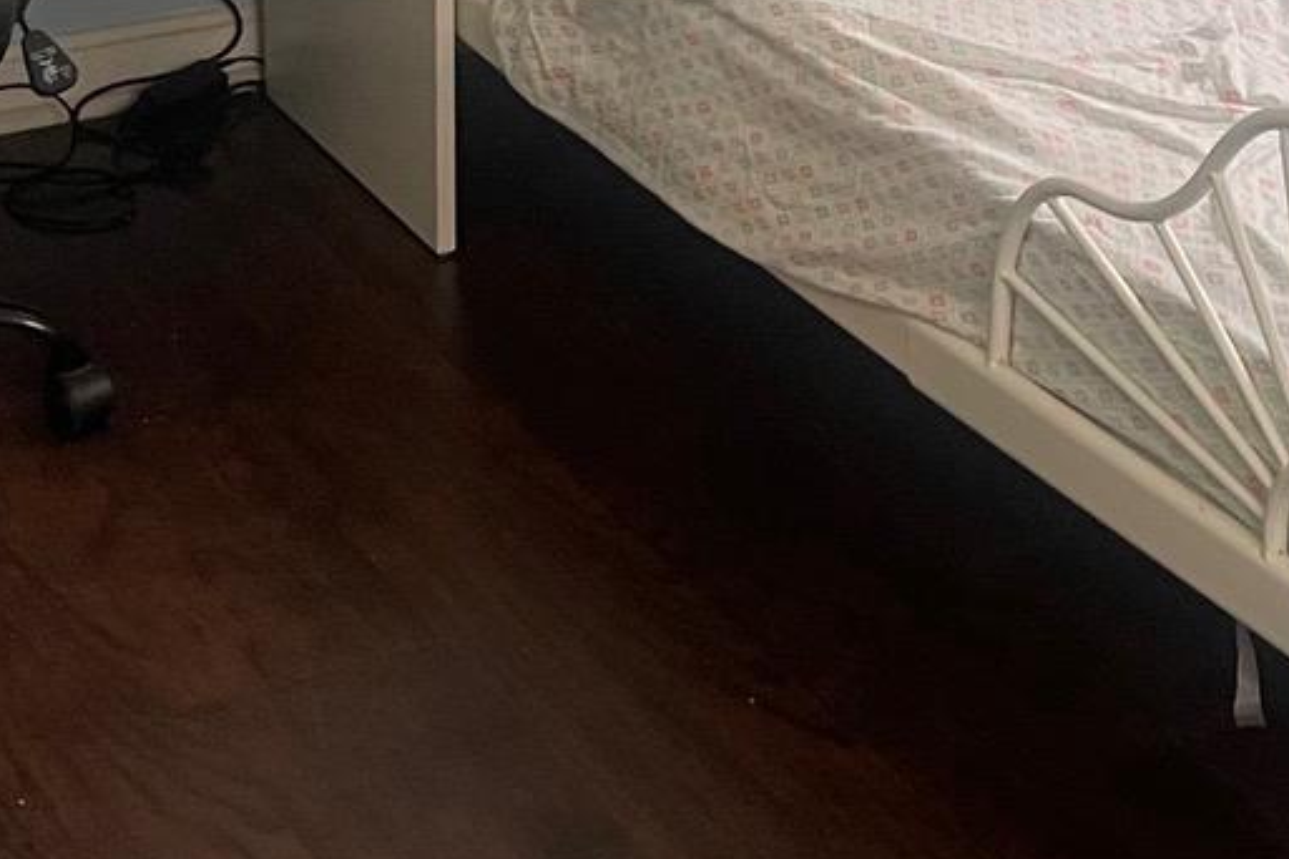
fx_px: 3867
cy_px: -357
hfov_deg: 18.7
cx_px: 1075
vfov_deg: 12.2
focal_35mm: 108
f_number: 1.6
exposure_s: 1/68
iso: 125
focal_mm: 5.1
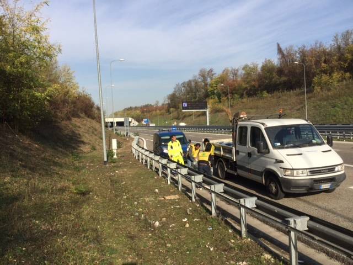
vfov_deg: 45.4
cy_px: 132
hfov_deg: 58.4
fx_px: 316
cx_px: 176
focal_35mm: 31
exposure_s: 1/1253
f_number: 2.4
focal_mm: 3.3
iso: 25
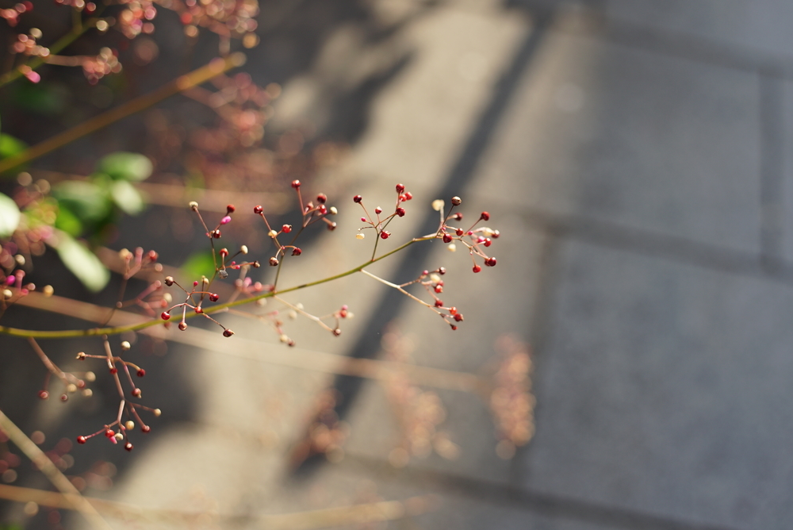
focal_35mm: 42
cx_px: 474
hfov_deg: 46.1
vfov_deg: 31.9
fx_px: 926
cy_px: 252
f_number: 2.8
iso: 100
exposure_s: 1/320
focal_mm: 35
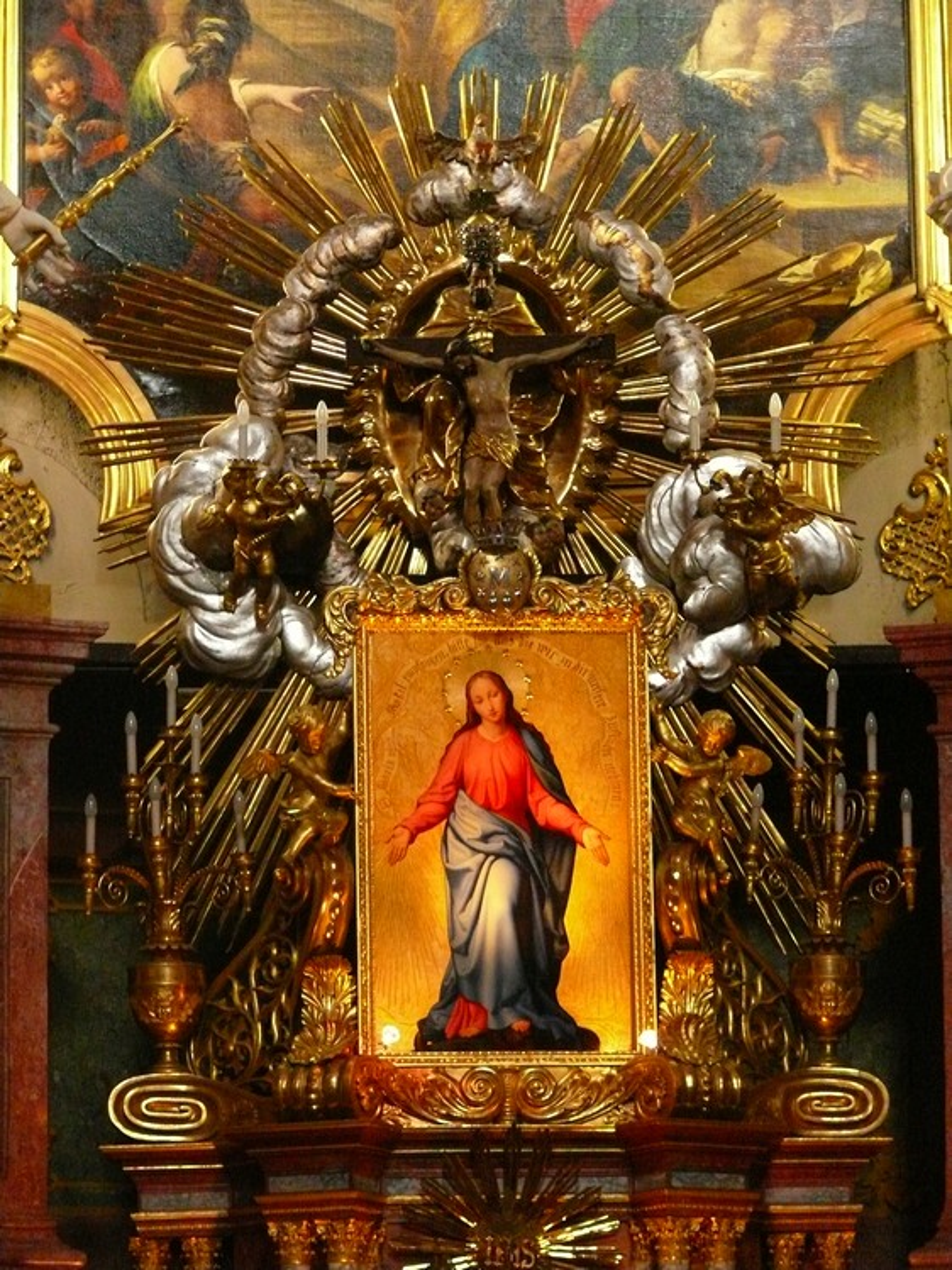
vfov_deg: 11.7
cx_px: 476
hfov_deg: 8.8
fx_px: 6201
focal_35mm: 169
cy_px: 635
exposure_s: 1/13
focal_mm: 35.7
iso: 800
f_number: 3.6
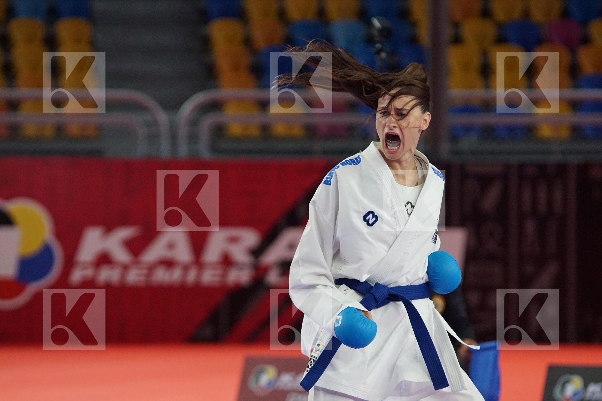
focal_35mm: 225
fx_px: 3762
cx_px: 301
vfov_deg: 6.1
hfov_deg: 9.1
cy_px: 200
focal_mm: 150
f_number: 2.8
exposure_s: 1/2000
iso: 3200
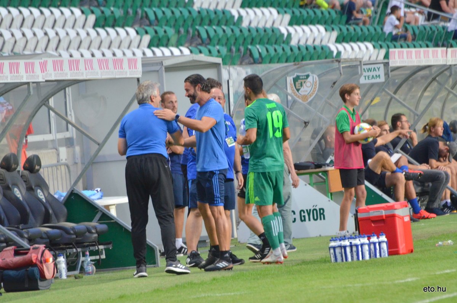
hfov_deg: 4.9
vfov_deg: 3.3
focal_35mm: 420
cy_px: 152
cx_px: 228
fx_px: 5321
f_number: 5.6
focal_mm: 280
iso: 1600
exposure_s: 1/125
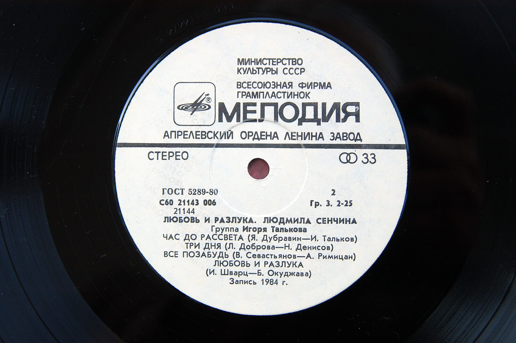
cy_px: 172
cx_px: 258
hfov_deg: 37.9
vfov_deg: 25.7
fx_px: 752
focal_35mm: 52
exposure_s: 1/125
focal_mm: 35
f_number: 5.6
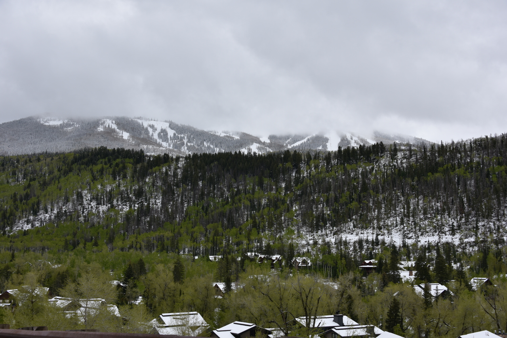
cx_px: 254
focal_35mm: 45
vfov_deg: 29.9
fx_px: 634
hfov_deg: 43.6
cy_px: 169
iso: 100
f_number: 10
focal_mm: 45
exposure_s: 1/400
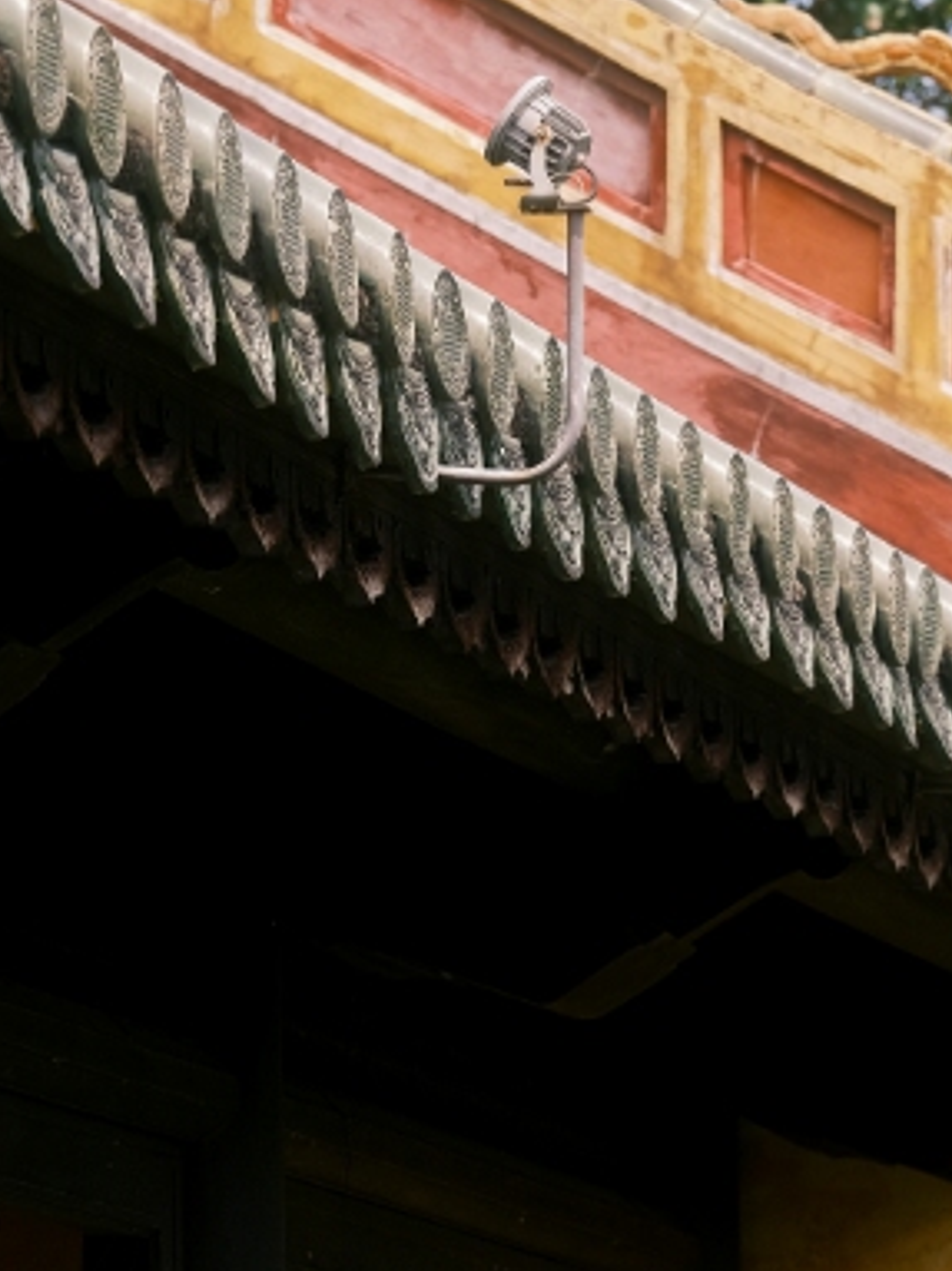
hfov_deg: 4.4
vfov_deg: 5.7
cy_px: 2048
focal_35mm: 341
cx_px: 307
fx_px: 12511
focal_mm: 110
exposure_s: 1/180
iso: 200
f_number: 5.6
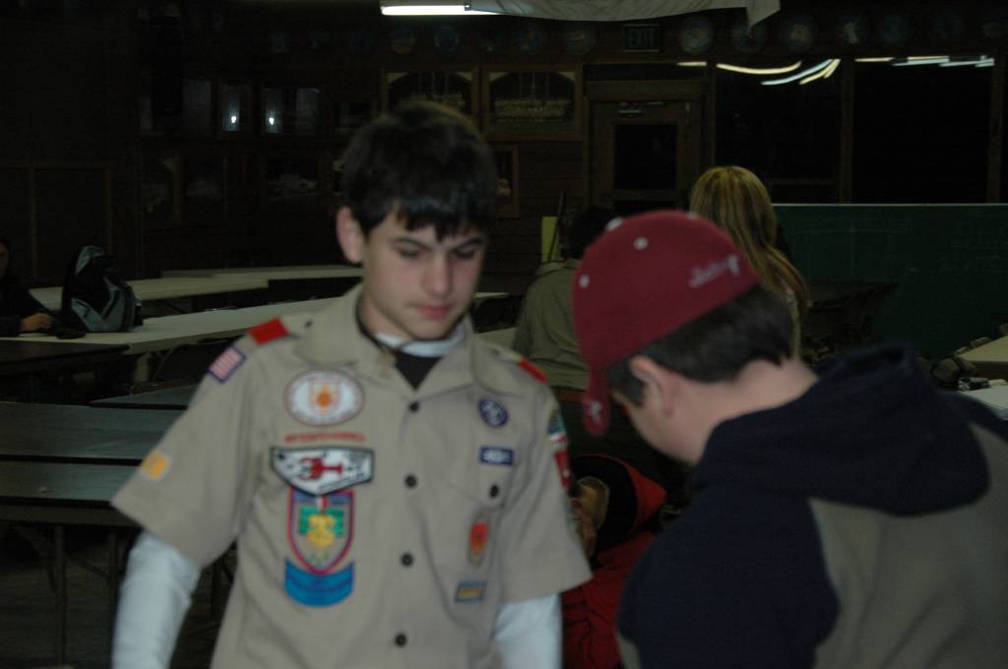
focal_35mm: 93
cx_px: 504
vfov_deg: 14.7
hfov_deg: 21.9
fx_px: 2601
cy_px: 334
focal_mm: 62
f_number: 5.6
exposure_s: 1/60
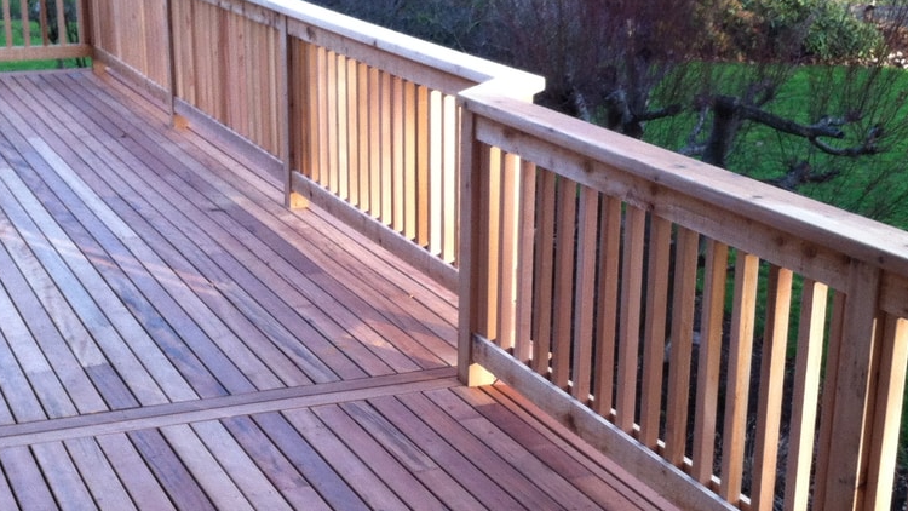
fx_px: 1637
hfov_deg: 31.0
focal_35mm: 68
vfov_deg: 17.6
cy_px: 380
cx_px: 410
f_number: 2.8
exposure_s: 1/120
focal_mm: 3.85
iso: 125
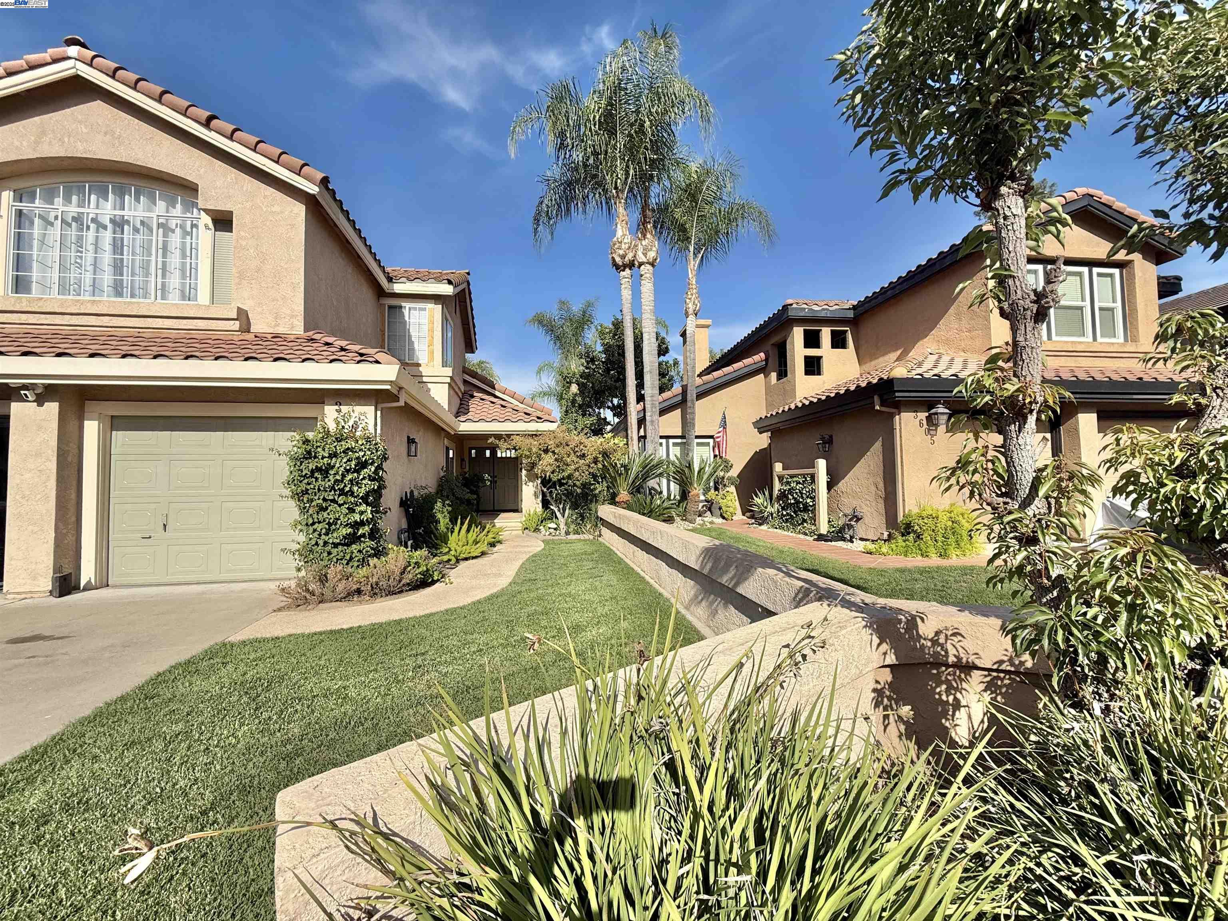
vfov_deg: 85.7
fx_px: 497
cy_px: 460
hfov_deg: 102.1
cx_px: 614
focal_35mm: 14
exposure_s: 1/2165
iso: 50
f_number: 2.2
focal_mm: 2.22
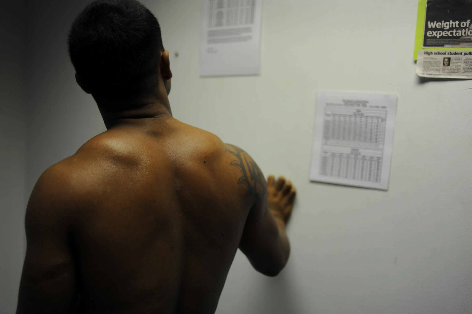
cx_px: 236
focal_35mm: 35
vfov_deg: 37.8
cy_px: 157
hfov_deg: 54.5
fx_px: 459
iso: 200
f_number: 2
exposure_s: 1/80
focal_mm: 35
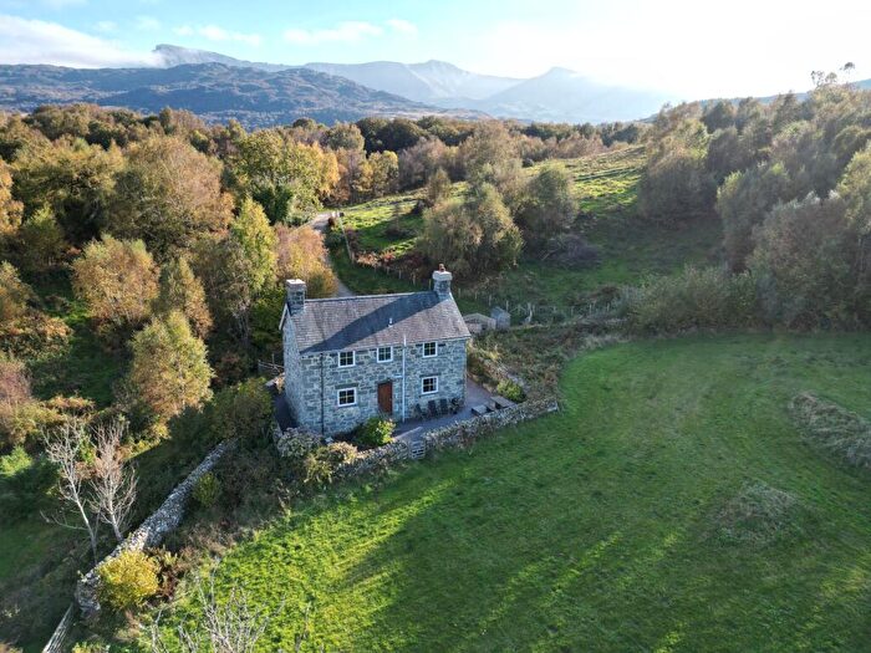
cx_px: 436
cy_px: 326
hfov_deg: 71.6
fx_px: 604
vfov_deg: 56.8
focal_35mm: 24
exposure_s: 1/1000
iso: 100
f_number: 1.7
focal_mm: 6.72
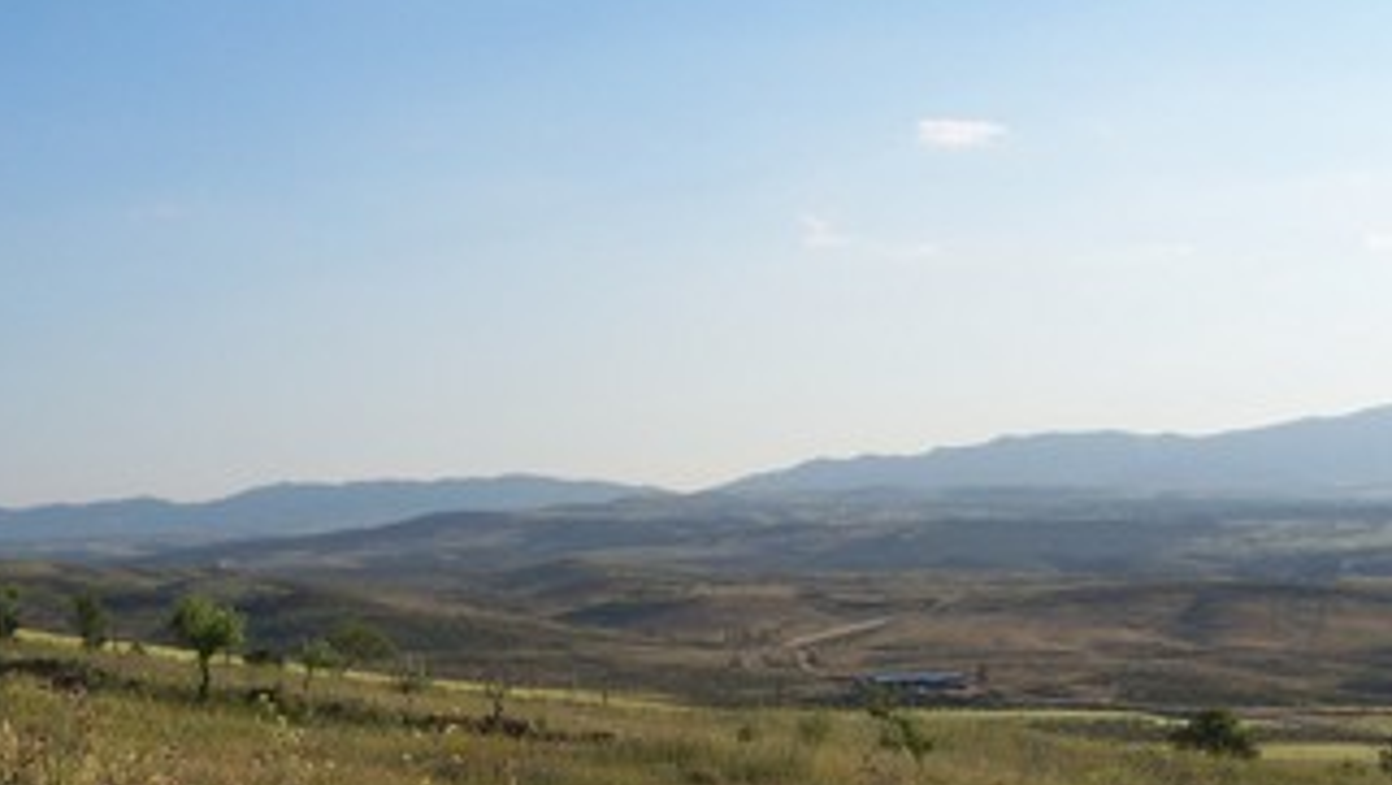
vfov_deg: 19.4
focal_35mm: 61
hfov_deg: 34.2
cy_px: 687
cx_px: 824
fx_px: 2253
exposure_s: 1/350
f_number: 4.8
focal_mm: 6
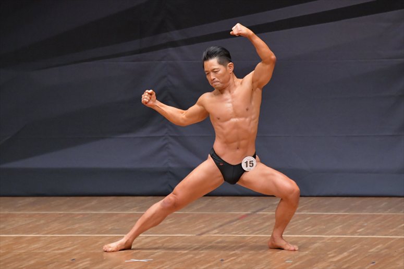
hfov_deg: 6.5
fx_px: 3533
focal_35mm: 315
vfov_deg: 4.4
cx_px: 202
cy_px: 134
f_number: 5.6
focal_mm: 210
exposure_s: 1/400
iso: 6400
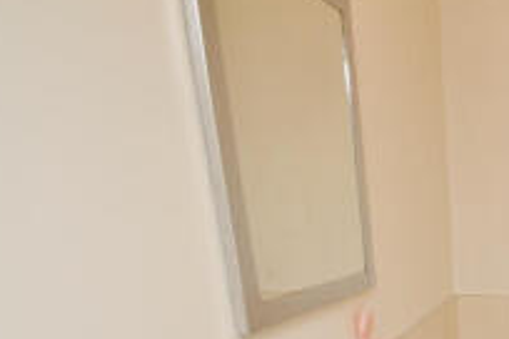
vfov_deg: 33.6
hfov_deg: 41.6
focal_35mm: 35
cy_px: 360
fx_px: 495
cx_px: 576
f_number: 5.6
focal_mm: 10
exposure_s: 1/160
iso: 400
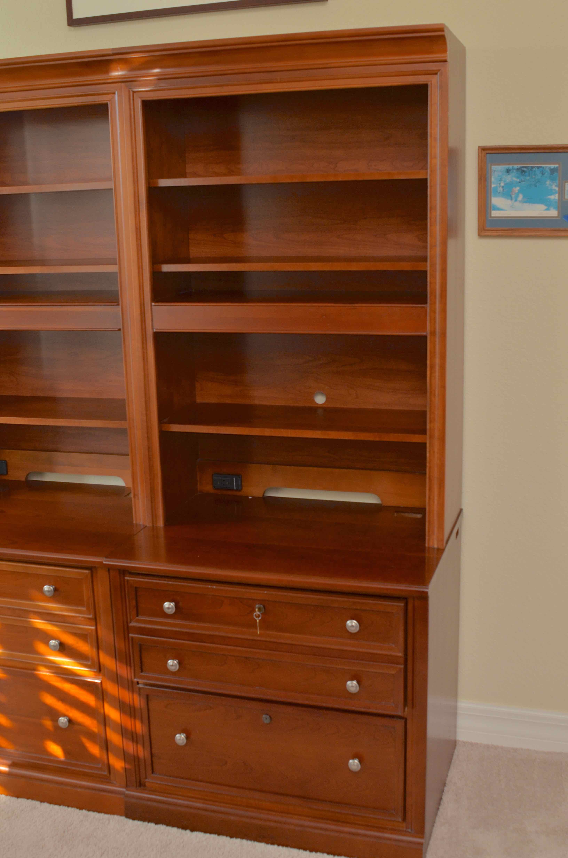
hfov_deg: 31.8
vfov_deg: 46.5
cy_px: 429
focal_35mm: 42
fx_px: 998
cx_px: 284
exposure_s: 1/60
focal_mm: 28
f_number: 5.6
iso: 400
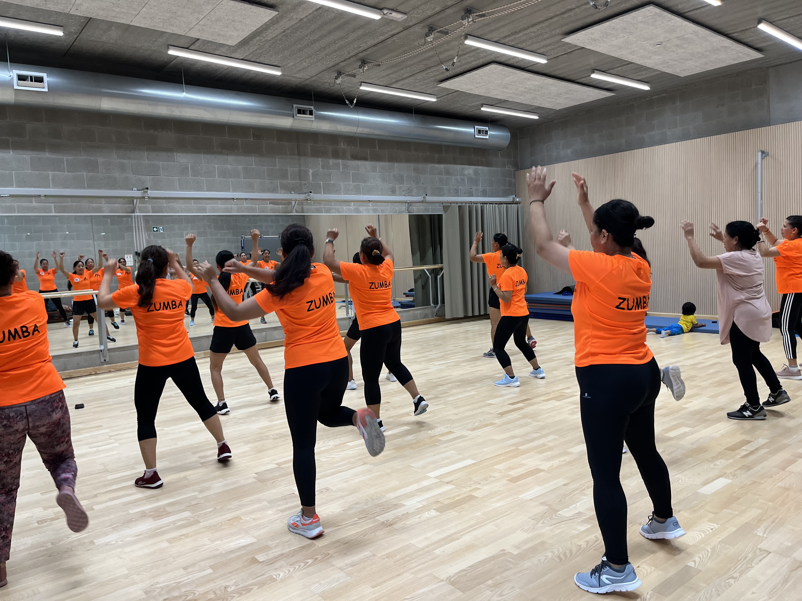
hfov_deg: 67.3
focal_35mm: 26
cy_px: 300
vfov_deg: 53.1
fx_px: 602
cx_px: 401
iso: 100
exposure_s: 1/100
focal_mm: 5.1
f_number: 1.6
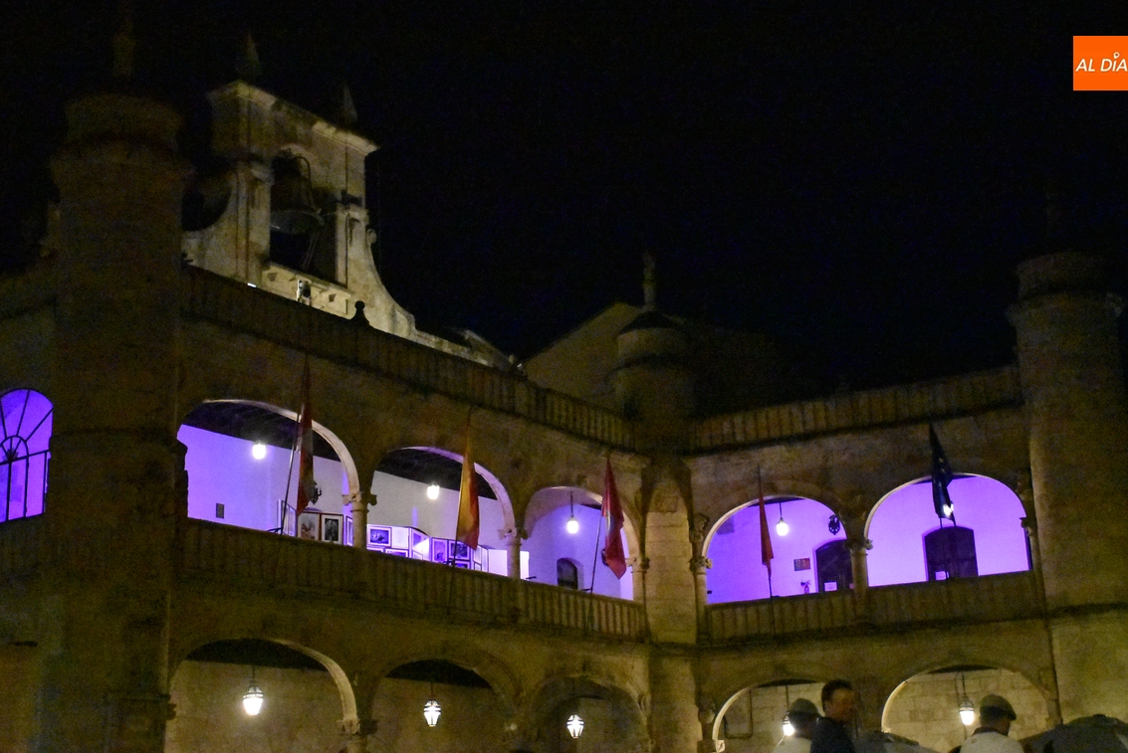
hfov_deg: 36.8
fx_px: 1693
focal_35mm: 54
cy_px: 395
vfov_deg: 25.1
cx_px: 572
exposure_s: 1/400
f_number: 4.2
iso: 25600
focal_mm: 34
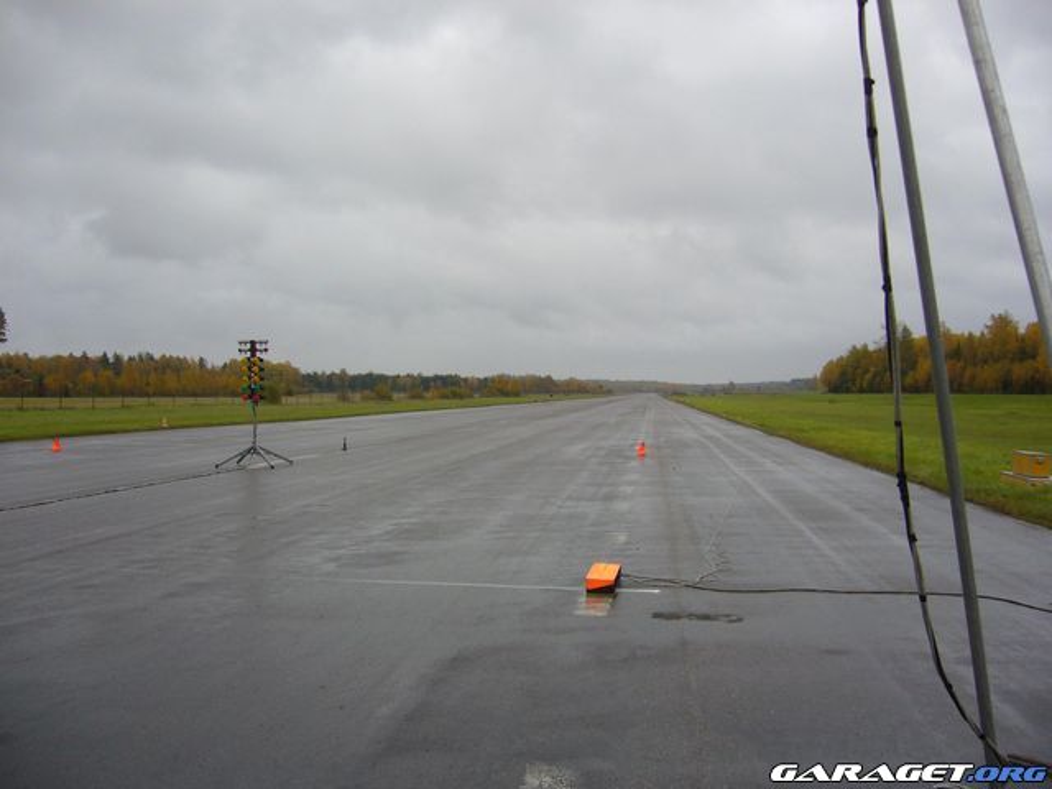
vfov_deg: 40.7
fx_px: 1064
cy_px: 394
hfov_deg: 52.6
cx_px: 526
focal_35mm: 35
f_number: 2.8
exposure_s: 1/400
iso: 80
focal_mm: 5.8
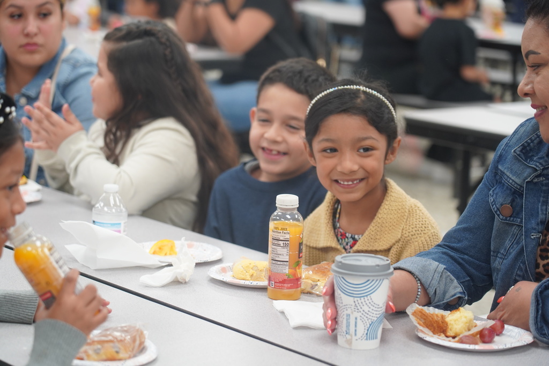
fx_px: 1601
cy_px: 183
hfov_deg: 19.5
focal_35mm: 105
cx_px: 274
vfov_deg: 13.0
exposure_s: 1/160
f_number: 4
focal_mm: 105
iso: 1600
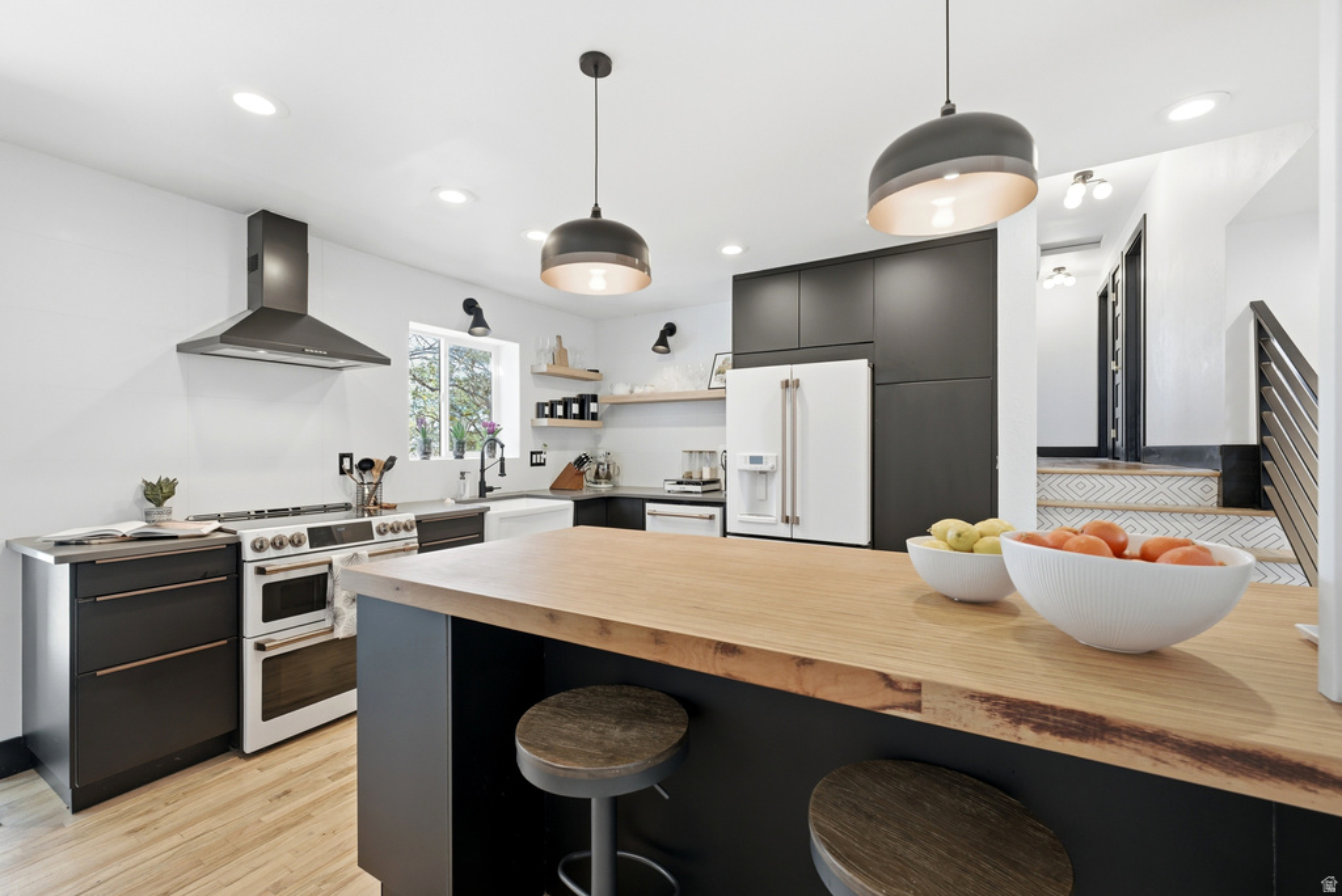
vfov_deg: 78.2
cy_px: 448
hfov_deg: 101.1
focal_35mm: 15
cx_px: 671
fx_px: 552
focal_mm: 14.8
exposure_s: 1/1250
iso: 1600
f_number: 5.6
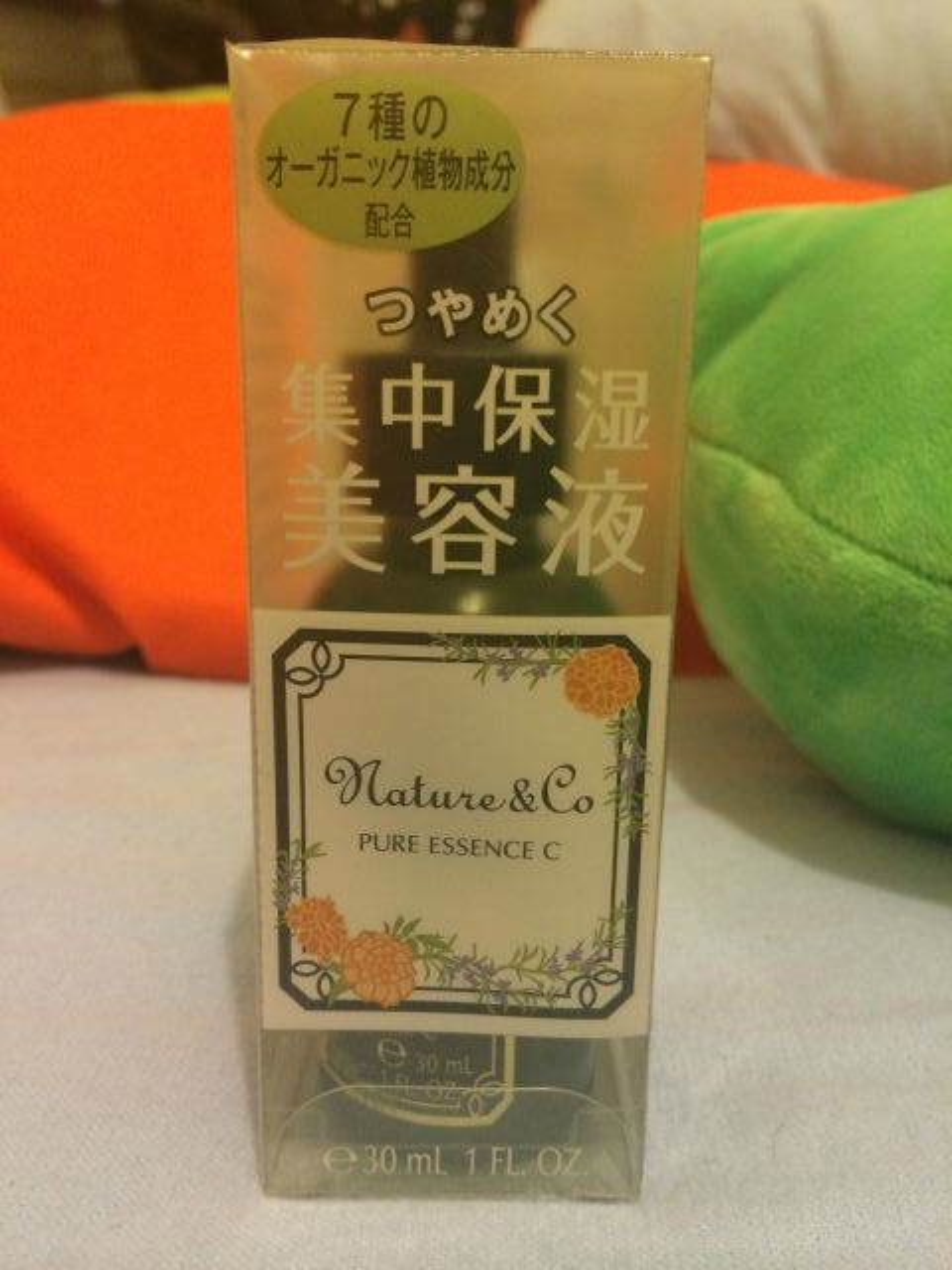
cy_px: 635
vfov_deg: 60.0
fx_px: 1100
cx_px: 476
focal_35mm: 30
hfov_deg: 46.8
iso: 320
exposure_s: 1/15
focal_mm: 4.12
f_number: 2.2
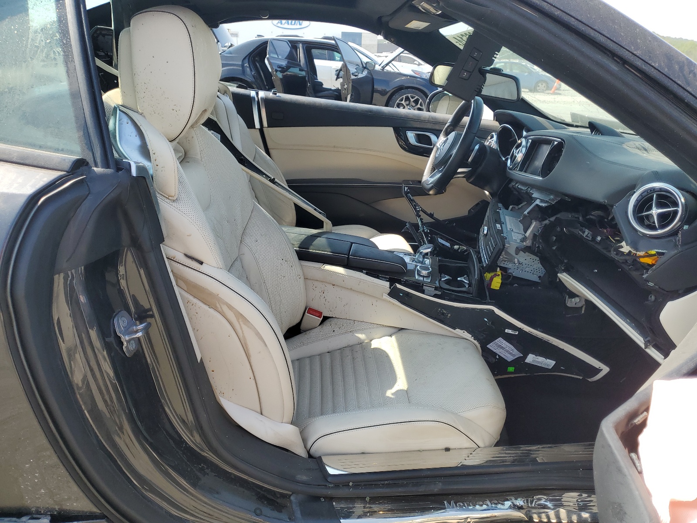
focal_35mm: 26
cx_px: 348
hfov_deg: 67.3
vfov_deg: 53.1
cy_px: 262
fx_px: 524
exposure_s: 1/1000
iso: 50
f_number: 1.5
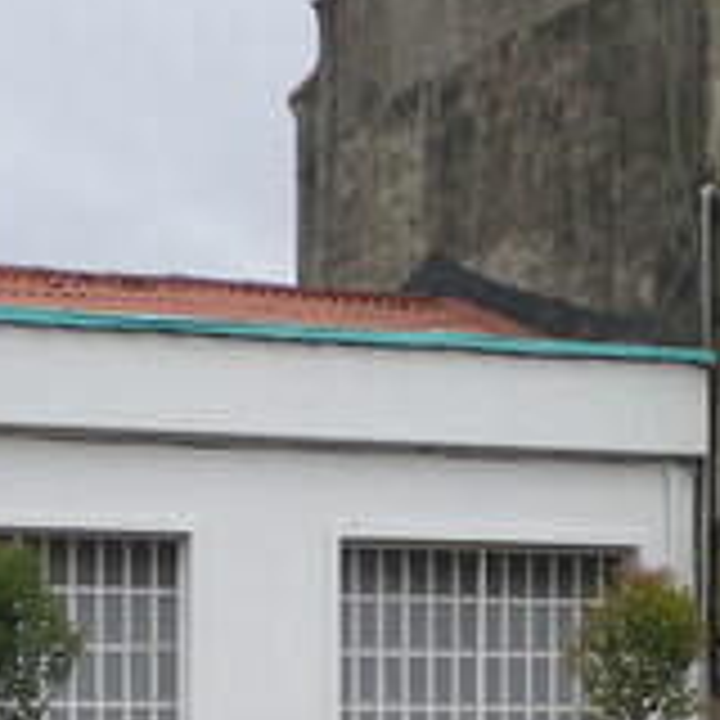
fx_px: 2800
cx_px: 356
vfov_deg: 14.3
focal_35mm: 119
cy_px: 806
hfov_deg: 14.7
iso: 50
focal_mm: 6.3
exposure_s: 1/160
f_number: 4.6
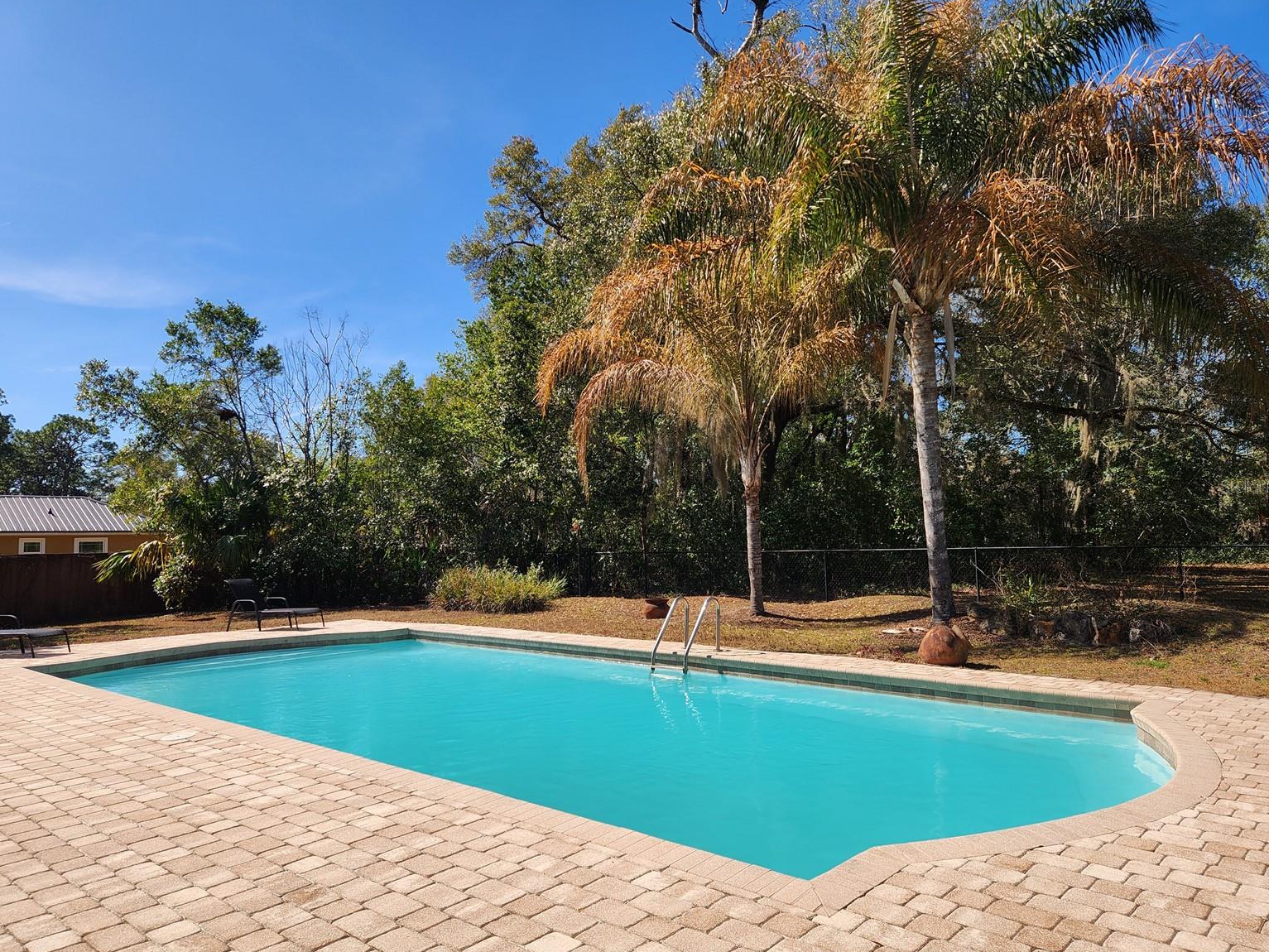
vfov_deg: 56.8
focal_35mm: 24
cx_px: 637
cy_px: 486
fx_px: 880
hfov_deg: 71.6
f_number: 1.8
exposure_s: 1/1354
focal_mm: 5.4
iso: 20
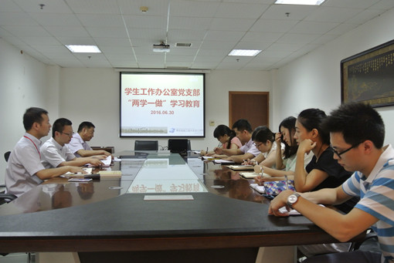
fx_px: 372
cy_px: 132
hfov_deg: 55.8
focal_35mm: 34
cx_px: 197
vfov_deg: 39.0
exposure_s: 1/30
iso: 640
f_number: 3.8
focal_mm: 12.7
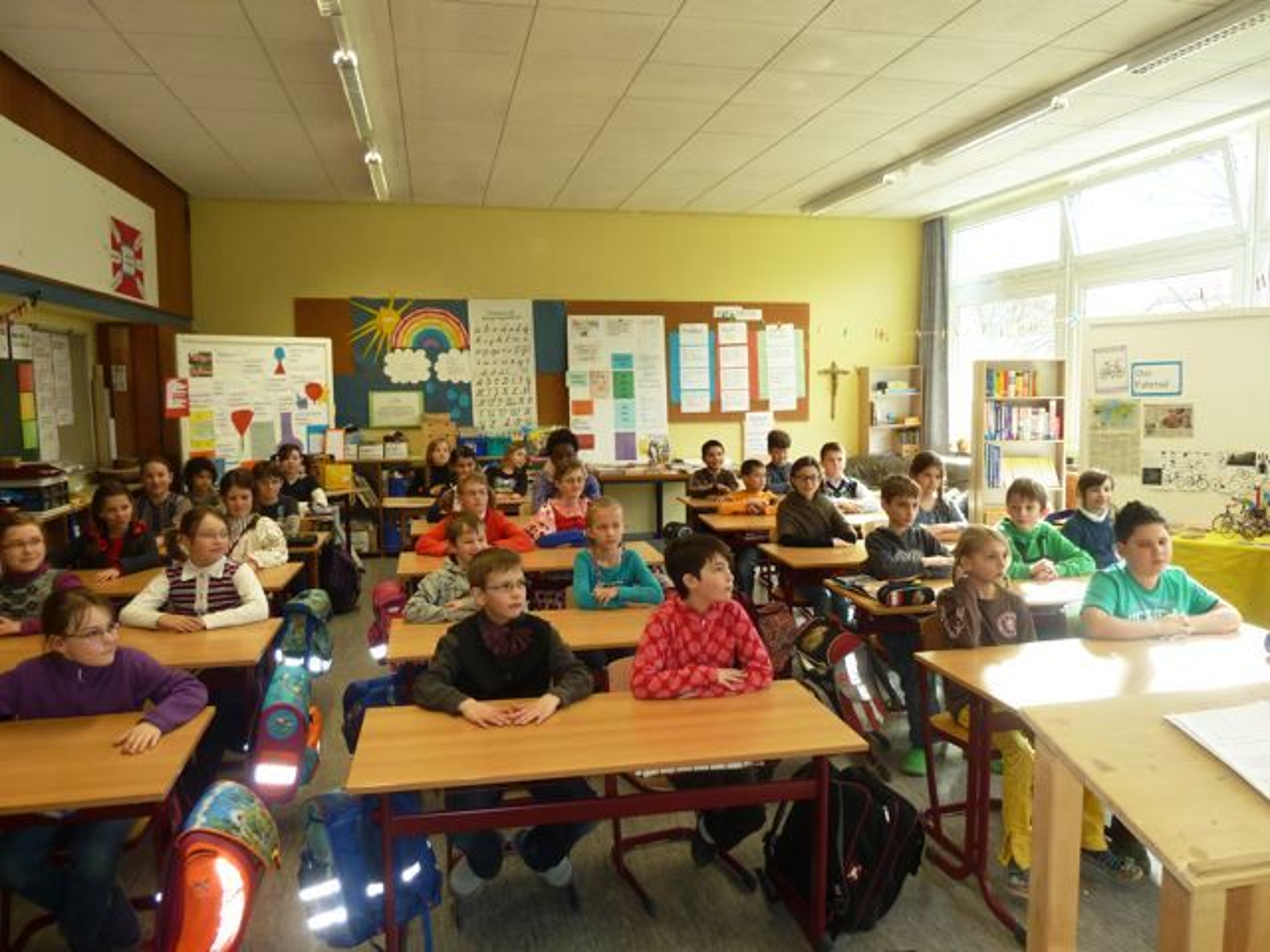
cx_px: 635
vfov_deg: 54.9
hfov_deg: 69.4
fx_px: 917
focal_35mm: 25
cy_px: 476
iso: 125
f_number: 3.3
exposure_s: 1/30
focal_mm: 4.1
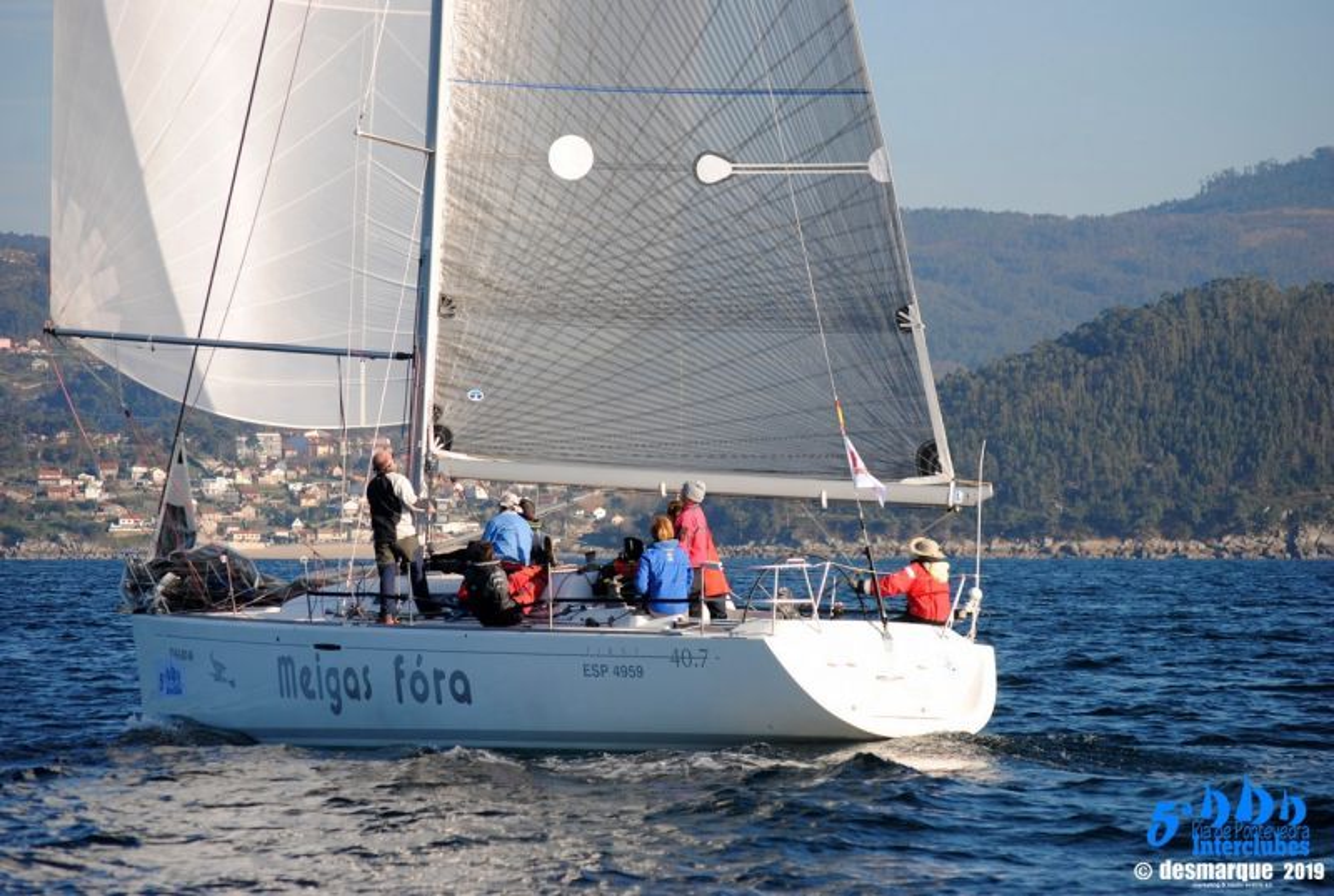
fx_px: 6461
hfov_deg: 11.8
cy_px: 448
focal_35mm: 174
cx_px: 667
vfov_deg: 7.9
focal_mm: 116
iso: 110
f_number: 5.6
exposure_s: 1/500
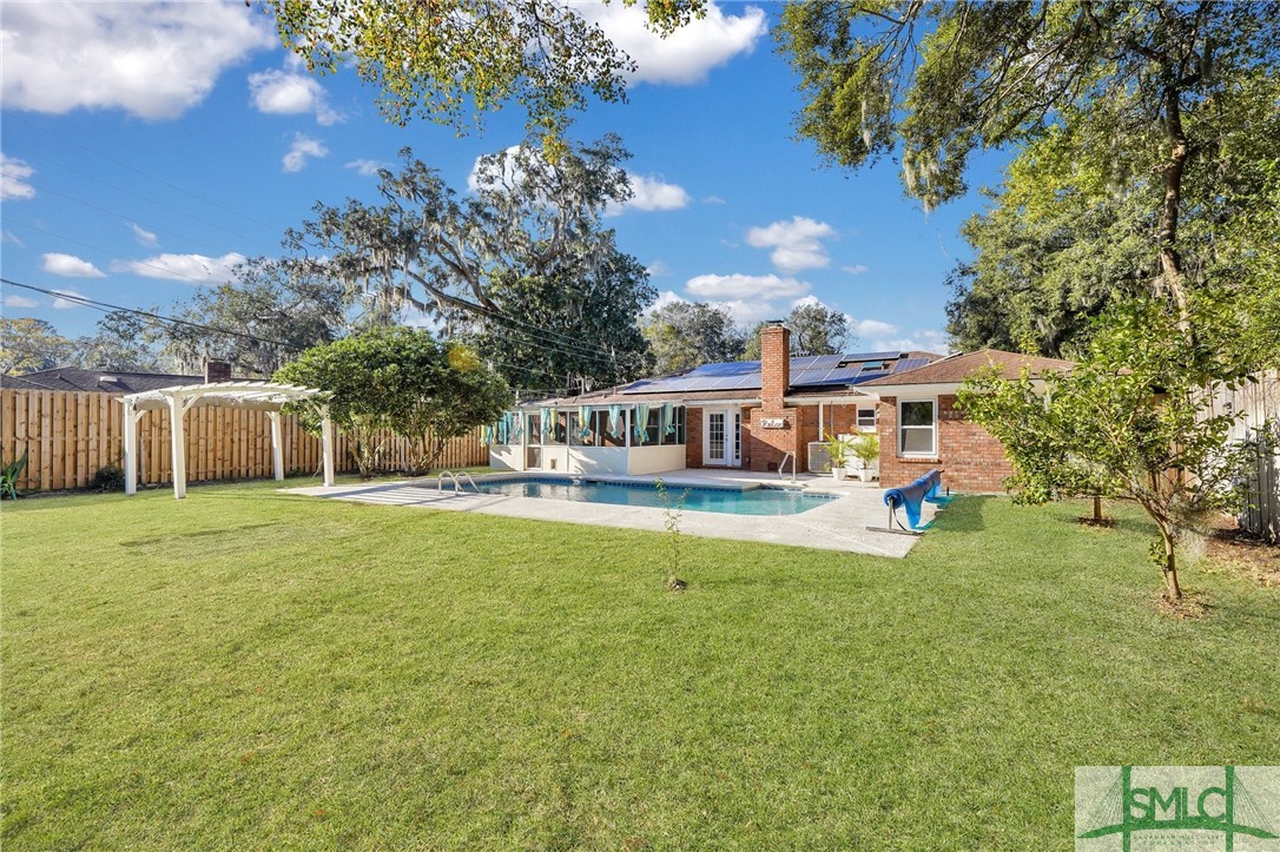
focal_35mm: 16
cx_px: 640
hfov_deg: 96.8
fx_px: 569
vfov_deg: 73.7
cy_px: 426
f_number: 11
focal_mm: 16
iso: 100
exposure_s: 1/80
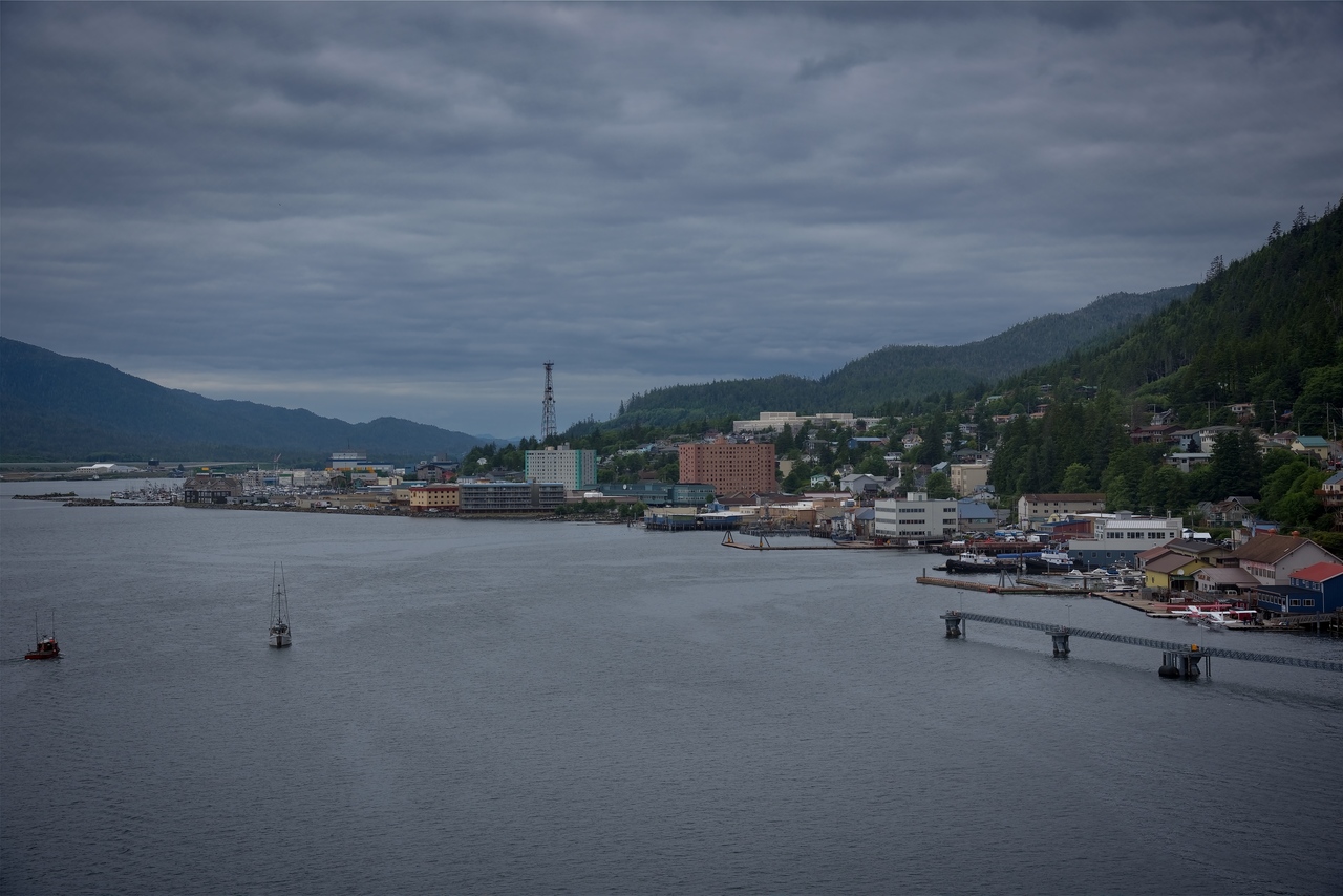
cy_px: 448
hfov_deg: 32.4
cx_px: 672
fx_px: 2313
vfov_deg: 21.9
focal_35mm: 62
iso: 100
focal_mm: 62
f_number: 9
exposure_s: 1/320
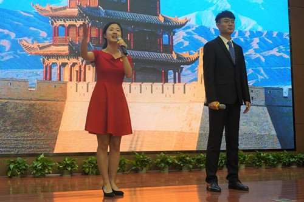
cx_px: 152
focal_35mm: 45
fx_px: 380
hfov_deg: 43.6
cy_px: 101
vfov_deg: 29.8
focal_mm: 30
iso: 800
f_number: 5.6
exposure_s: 1/50
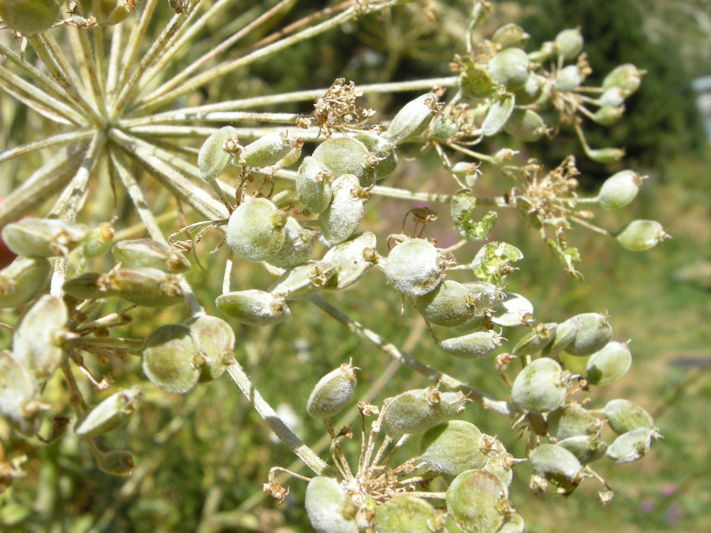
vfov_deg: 40.7
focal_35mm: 35
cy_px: 266
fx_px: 719
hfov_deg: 52.6
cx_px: 356
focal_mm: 7.5
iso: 64
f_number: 6.1
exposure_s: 1/160
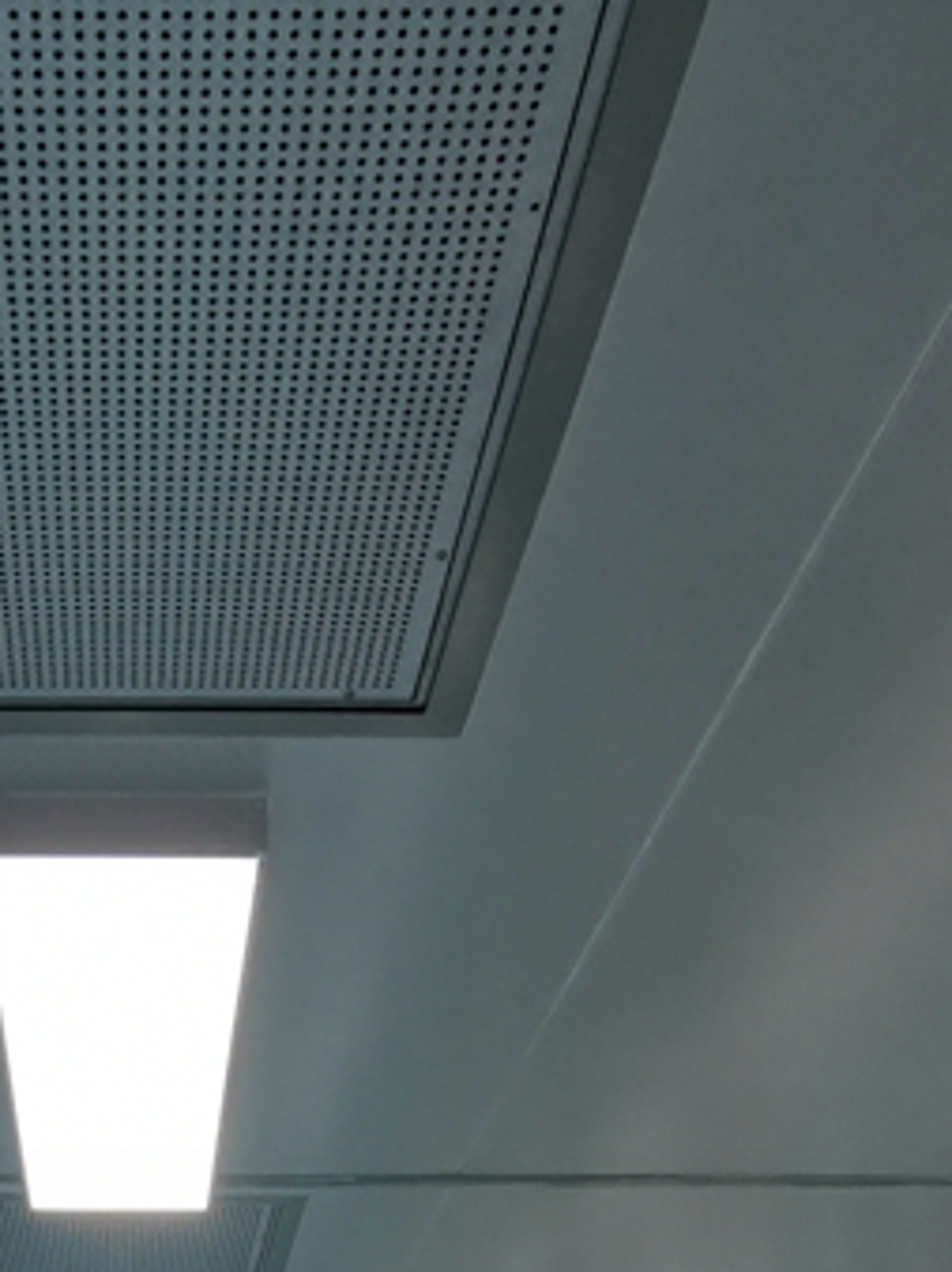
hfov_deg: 27.6
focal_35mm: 51
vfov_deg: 27.4
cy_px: 1861
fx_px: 1872
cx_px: 117
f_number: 2.2
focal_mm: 2.26
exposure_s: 1/100
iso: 125
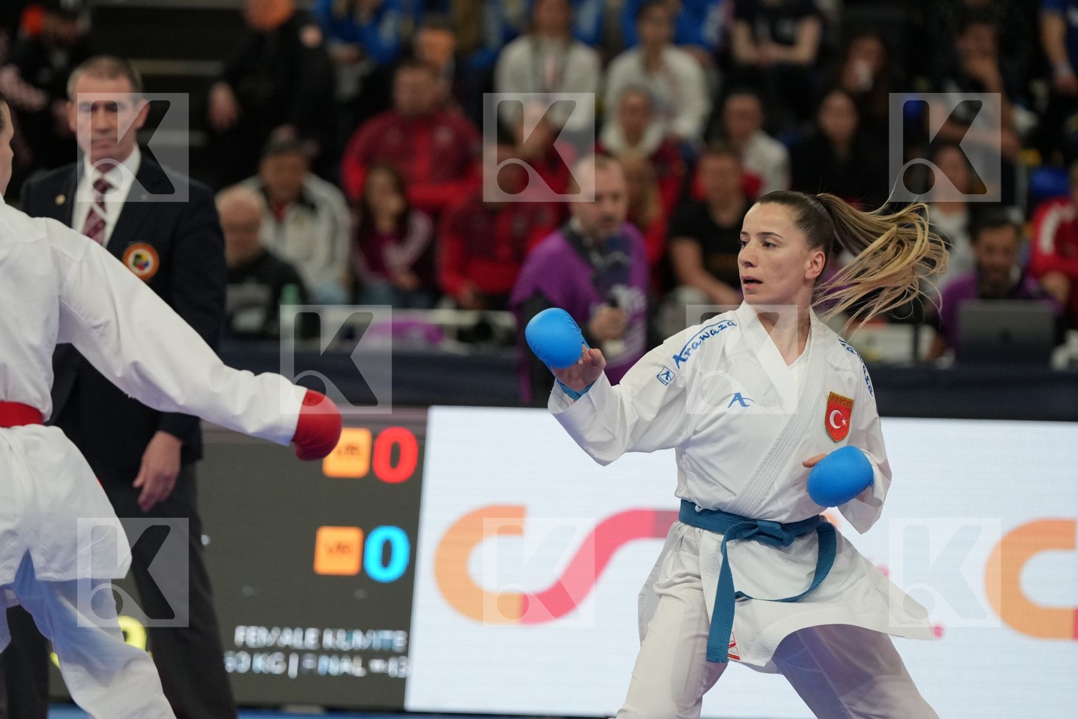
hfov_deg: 8.8
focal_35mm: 234
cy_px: 360
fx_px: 7006
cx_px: 539
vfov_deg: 5.9
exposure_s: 1/1000
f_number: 2.8
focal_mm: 156
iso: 2000
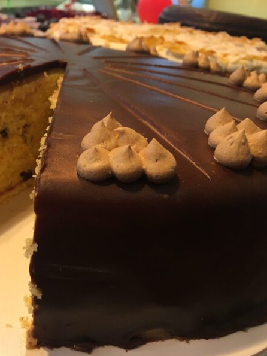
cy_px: 178
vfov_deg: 47.9
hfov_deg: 35.2
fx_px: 401
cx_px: 40
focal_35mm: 39
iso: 50
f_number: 2.2
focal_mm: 4.15
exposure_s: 1/33
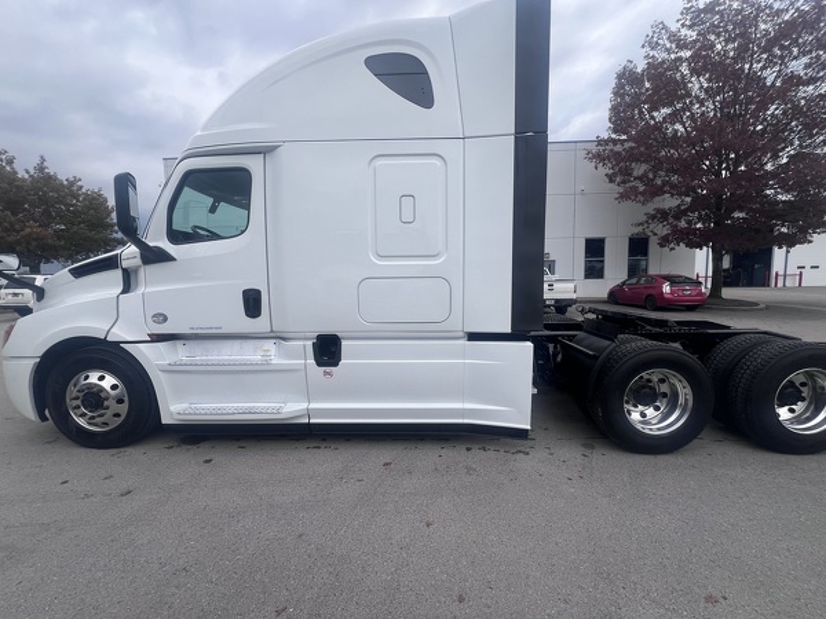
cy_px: 310
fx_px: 310
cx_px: 413
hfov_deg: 106.2
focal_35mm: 13
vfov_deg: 89.9
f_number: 1.8
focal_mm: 1.57
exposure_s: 1/1449
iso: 32
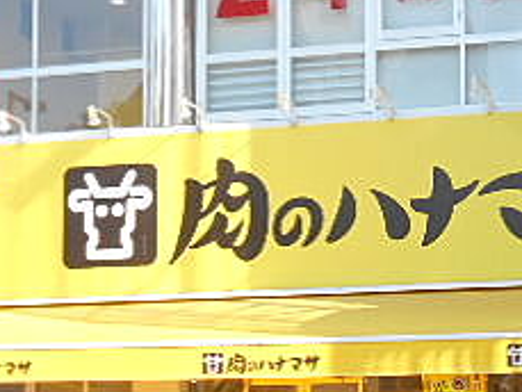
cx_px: 415
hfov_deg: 15.9
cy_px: 269
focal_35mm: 123
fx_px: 1856
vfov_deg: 12.0
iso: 140
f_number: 4.2
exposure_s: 1/250
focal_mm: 7.7
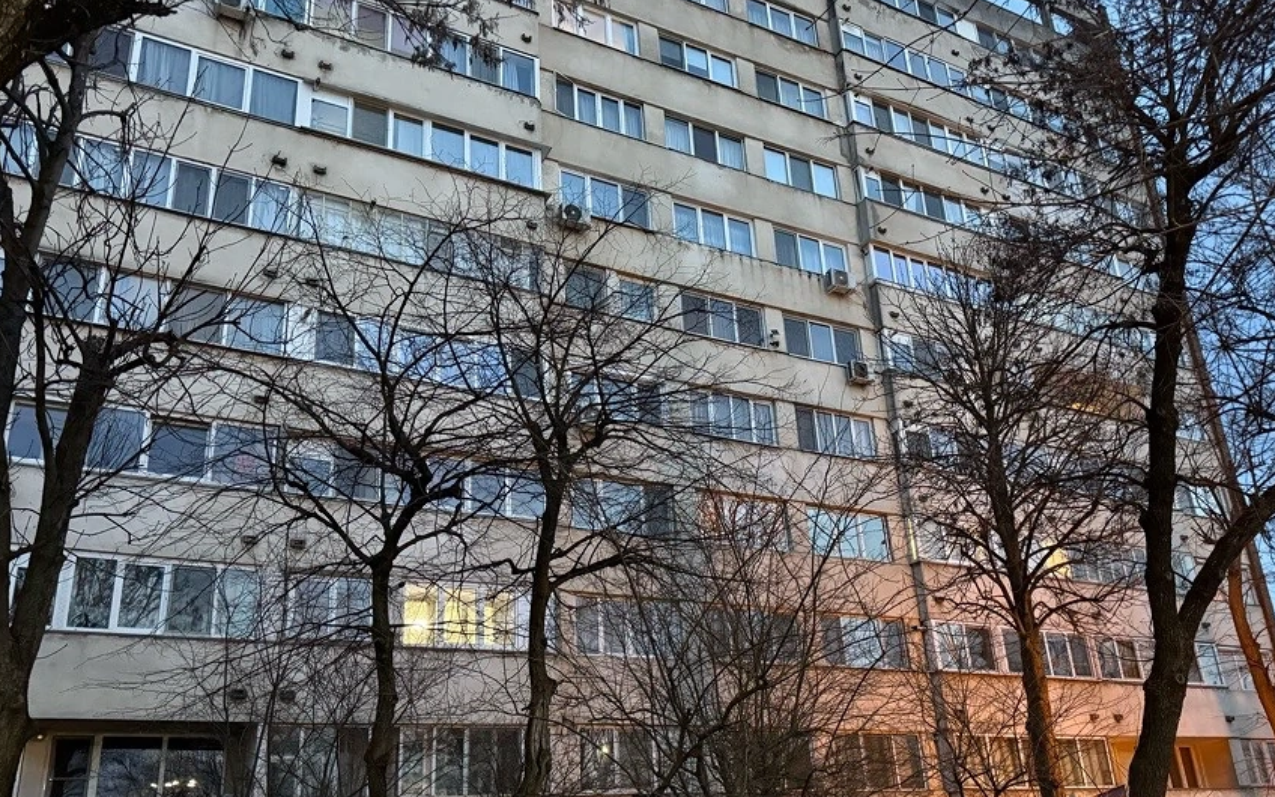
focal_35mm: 30
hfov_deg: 62.8
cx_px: 695
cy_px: 492
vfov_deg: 41.6
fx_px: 1042
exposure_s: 1/25
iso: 800
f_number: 1.78
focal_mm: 6.76
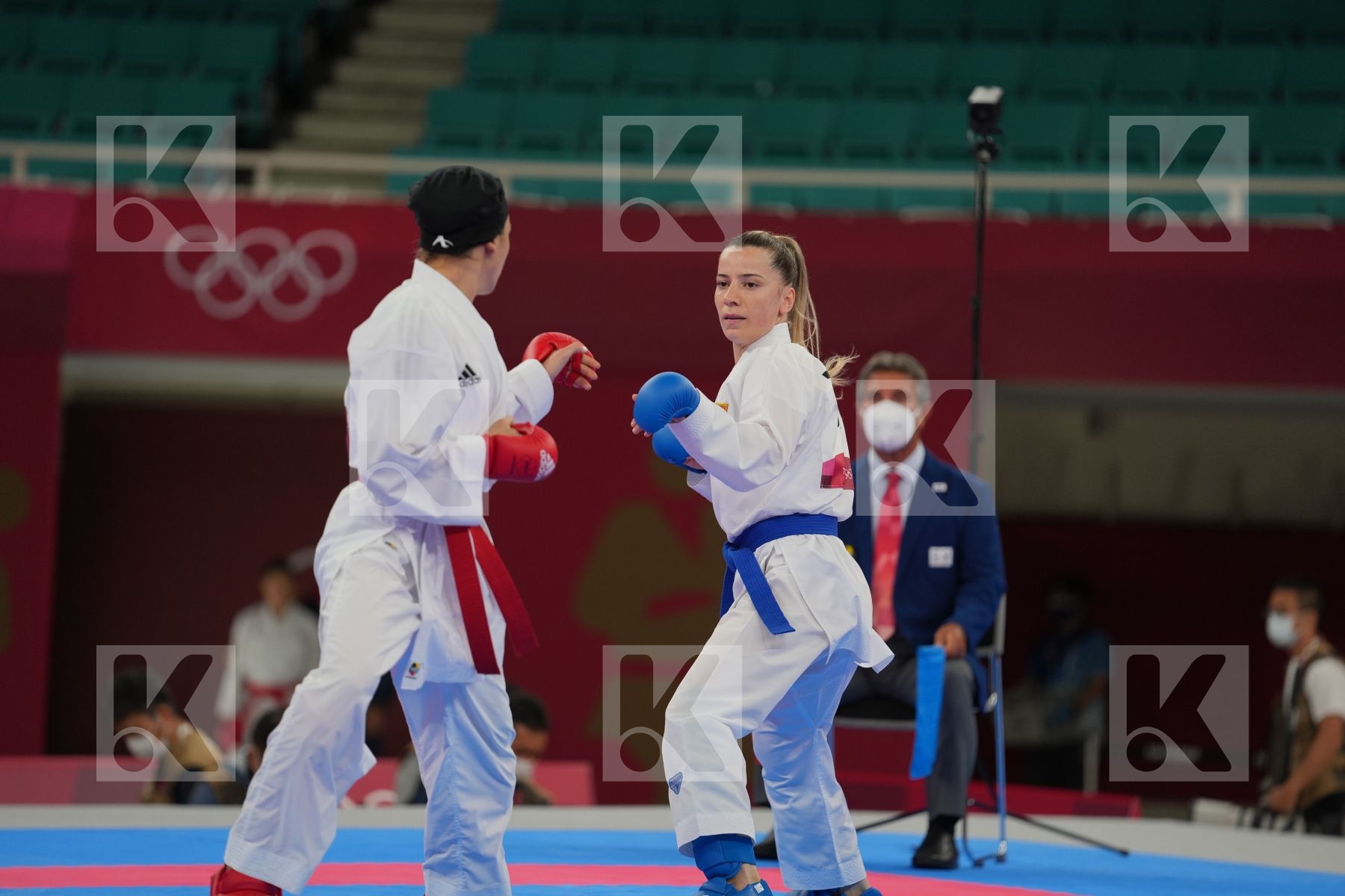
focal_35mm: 200
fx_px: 7472
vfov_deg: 6.9
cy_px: 448
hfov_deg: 10.3
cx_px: 672
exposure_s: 1/1000
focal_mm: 200
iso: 500
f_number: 2.8
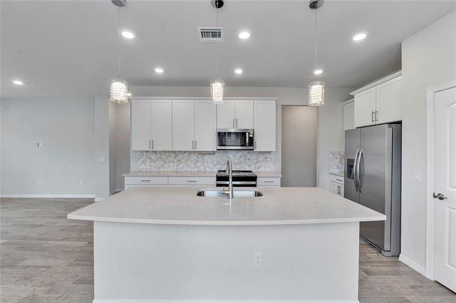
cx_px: 228
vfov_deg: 77.2
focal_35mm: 15
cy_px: 152
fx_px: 190
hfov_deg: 100.4
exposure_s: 1/13
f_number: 11
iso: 160
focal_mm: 10
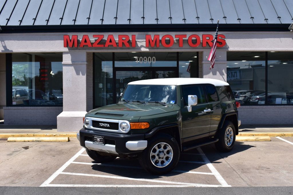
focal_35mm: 44
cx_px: 146
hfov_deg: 45.0
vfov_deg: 30.8
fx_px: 354
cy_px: 98
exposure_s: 1/500
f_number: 11
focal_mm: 29
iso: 360
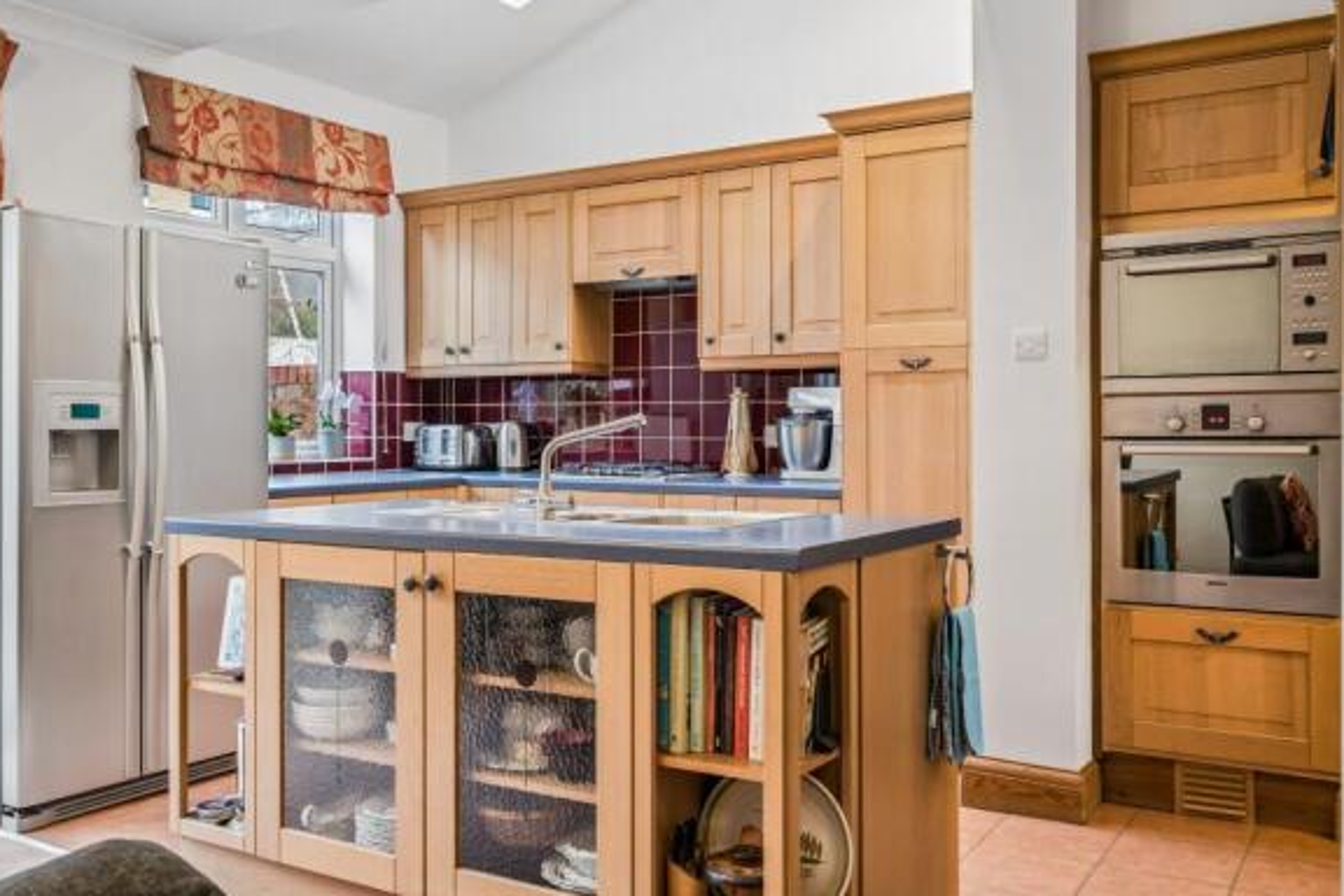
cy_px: 454
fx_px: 1232
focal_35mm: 33
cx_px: 610
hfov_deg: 57.1
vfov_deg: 40.0
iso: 320
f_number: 9
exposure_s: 1/13
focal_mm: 29
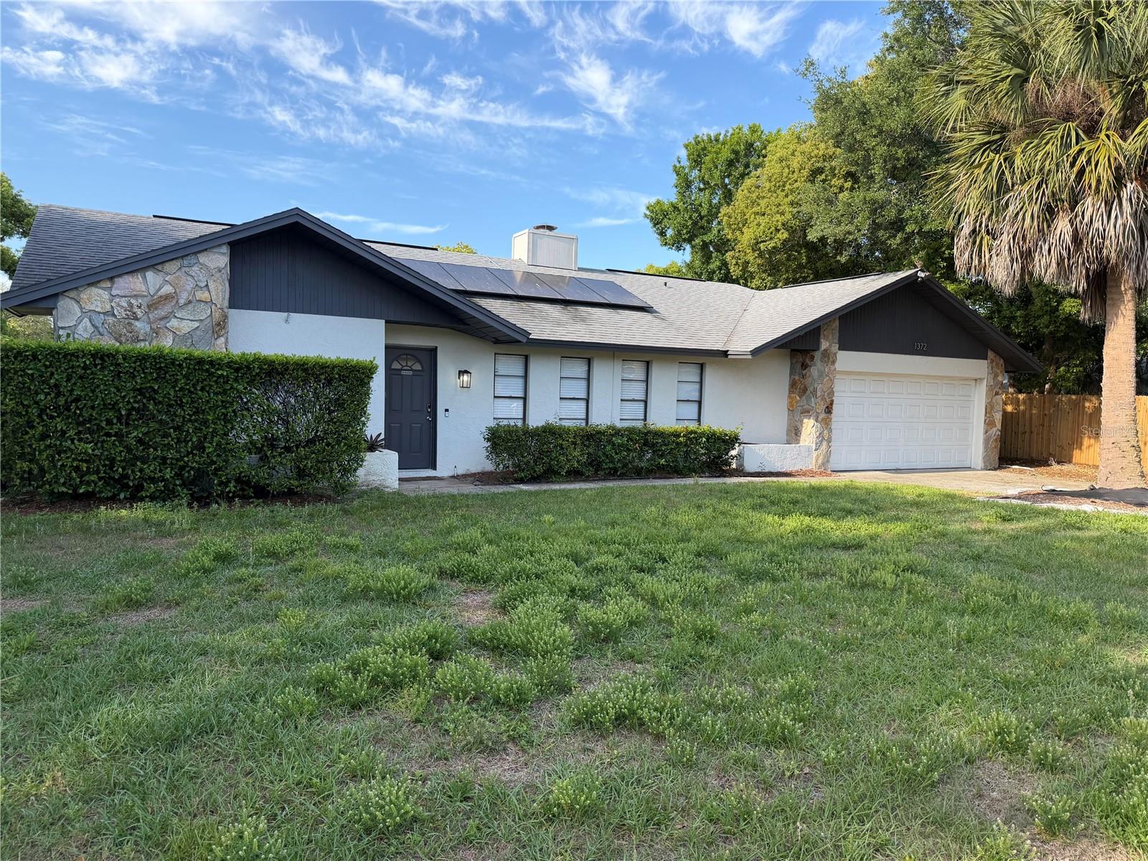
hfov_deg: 71.6
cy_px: 430
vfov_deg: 56.8
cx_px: 574
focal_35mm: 24
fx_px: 796
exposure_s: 1/1361
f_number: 1.78
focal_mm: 6.76
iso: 100
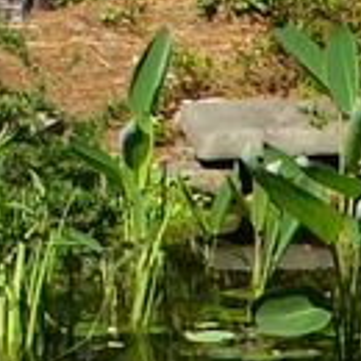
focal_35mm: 313
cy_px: 711
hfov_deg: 5.4
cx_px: 819
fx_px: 3693
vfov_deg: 5.5
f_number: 5.6
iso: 80
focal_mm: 6.1
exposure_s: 1/250
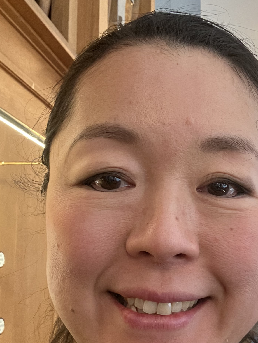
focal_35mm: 53
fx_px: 526
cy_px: 229
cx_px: 162
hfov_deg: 27.5
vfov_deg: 35.8
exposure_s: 1/33
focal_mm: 2.87
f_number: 2.2
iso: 200
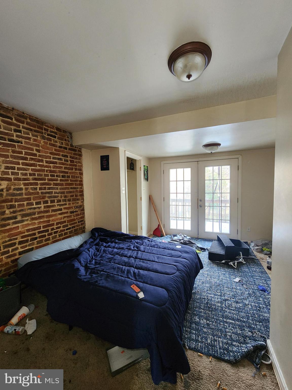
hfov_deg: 89.9
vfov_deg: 106.2
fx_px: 146
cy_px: 195
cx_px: 146
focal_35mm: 13
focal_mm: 2.2
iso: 400
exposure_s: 1/50
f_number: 2.2
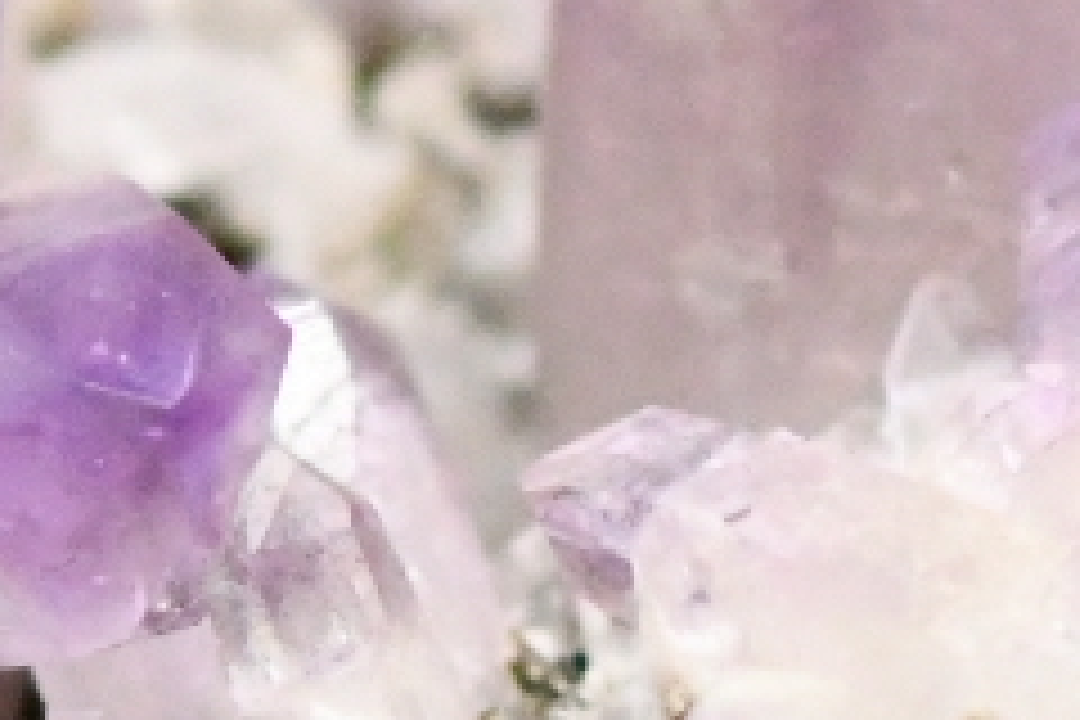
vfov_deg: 1.3
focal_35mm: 1061
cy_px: 540
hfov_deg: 1.9
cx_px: 1224
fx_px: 31828
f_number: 5
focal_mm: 105
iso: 10000
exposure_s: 1/6400
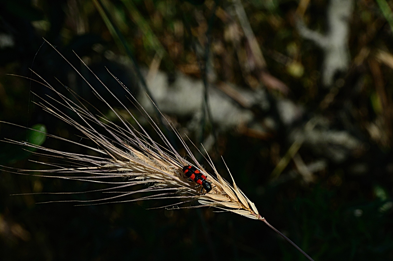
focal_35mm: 300
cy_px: 130
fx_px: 3271
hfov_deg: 6.9
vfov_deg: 4.6
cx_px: 196
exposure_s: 1/50
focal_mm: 200
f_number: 22
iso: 200
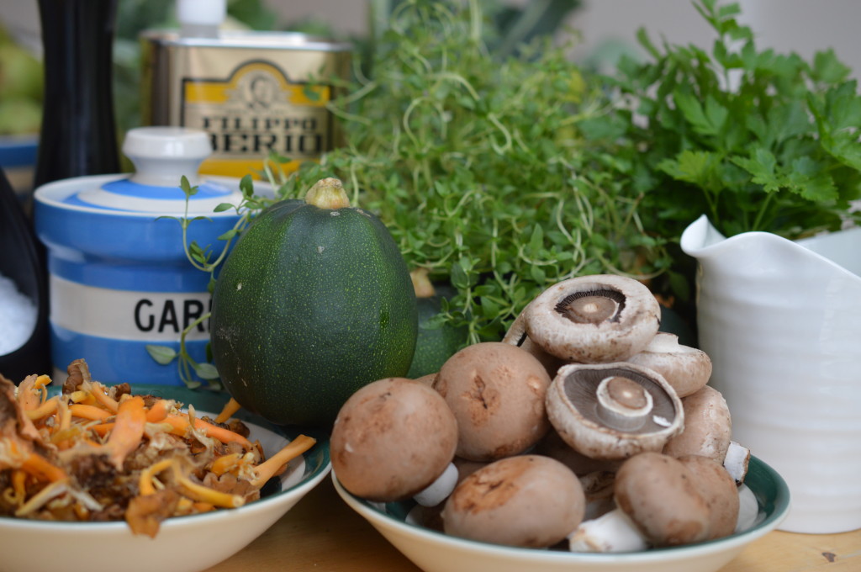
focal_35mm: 60
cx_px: 430
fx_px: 1433
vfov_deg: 22.6
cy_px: 286
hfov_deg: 33.4
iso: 400
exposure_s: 1/60
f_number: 4
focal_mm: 40
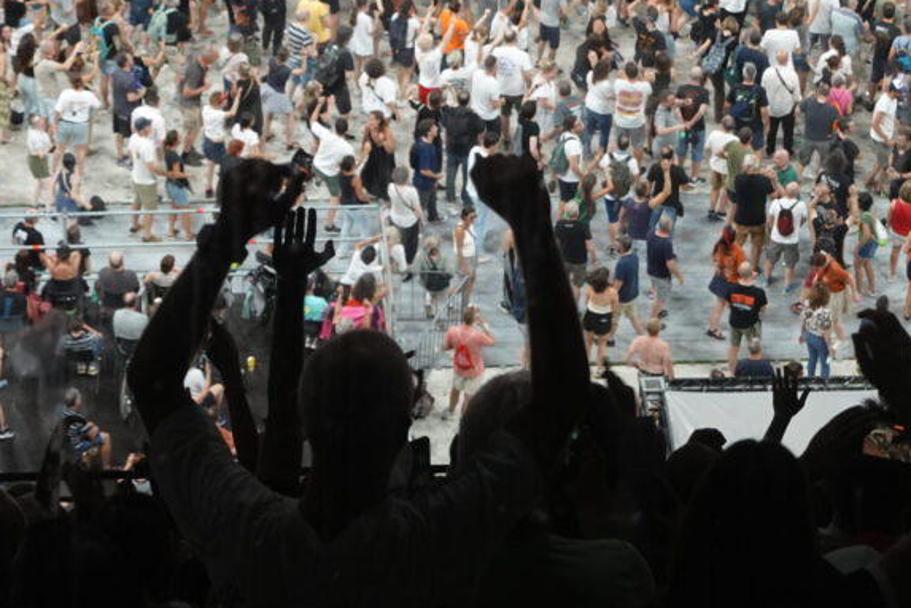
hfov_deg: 10.5
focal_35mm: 195
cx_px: 568
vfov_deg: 7.0
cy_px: 171
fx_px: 4934
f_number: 4.5
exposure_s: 1/125
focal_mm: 41.15
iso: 640
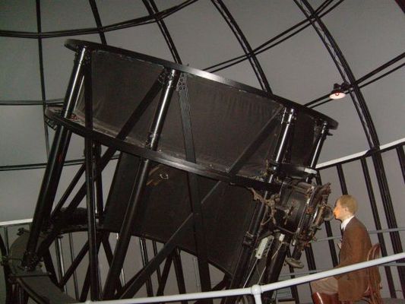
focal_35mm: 35
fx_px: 410
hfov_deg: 52.6
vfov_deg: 40.7
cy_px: 152
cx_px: 202
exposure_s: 1/45
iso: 400
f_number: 2.8
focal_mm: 5.8
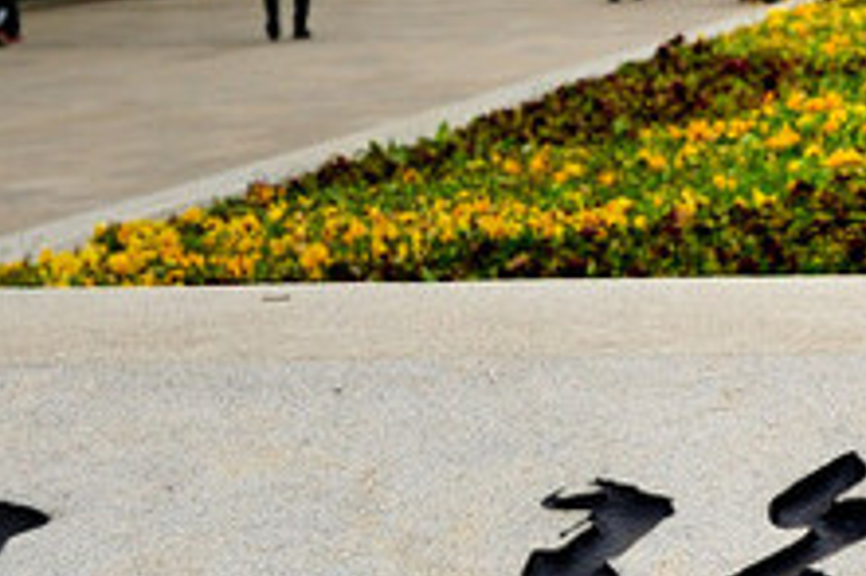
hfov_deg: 9.7
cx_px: 1250
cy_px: 194
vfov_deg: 6.7
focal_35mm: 206
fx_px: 4952
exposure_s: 1/400
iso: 200
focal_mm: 38
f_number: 5.6
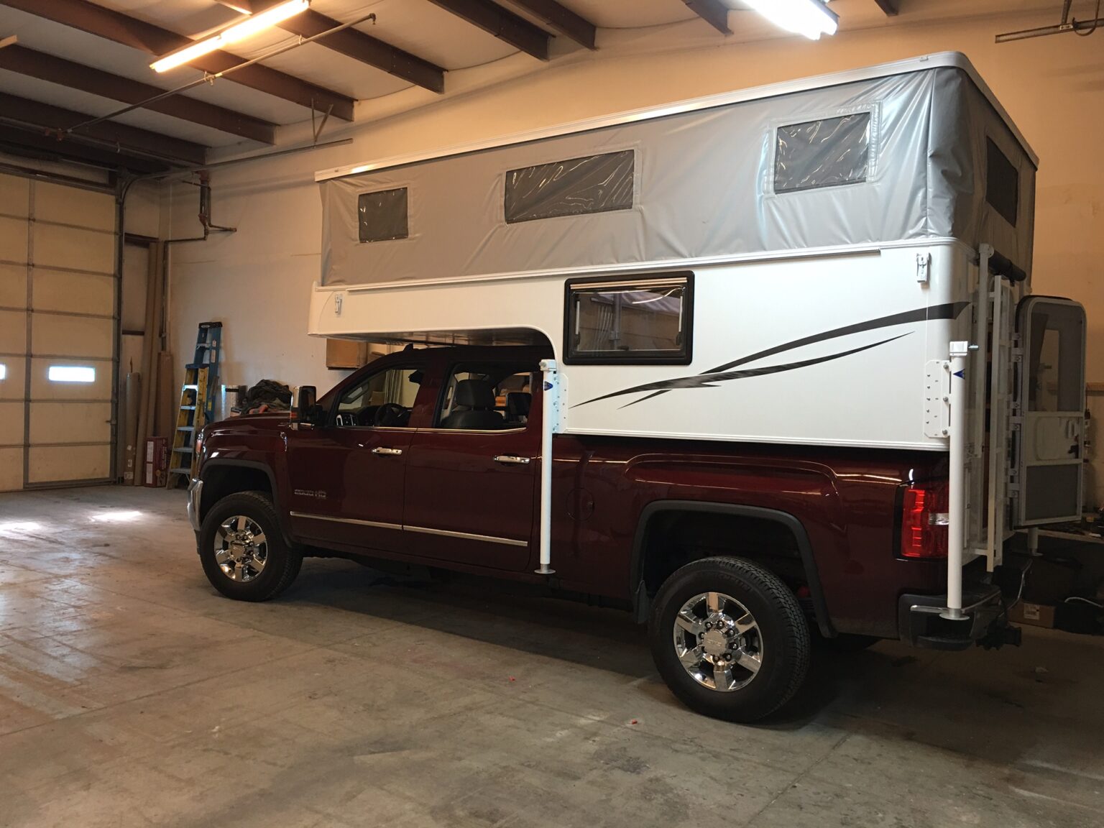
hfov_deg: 61.7
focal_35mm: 29
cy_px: 414
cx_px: 552
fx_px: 925
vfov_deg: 48.2
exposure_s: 1/15
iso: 40
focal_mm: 4.15
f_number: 2.2
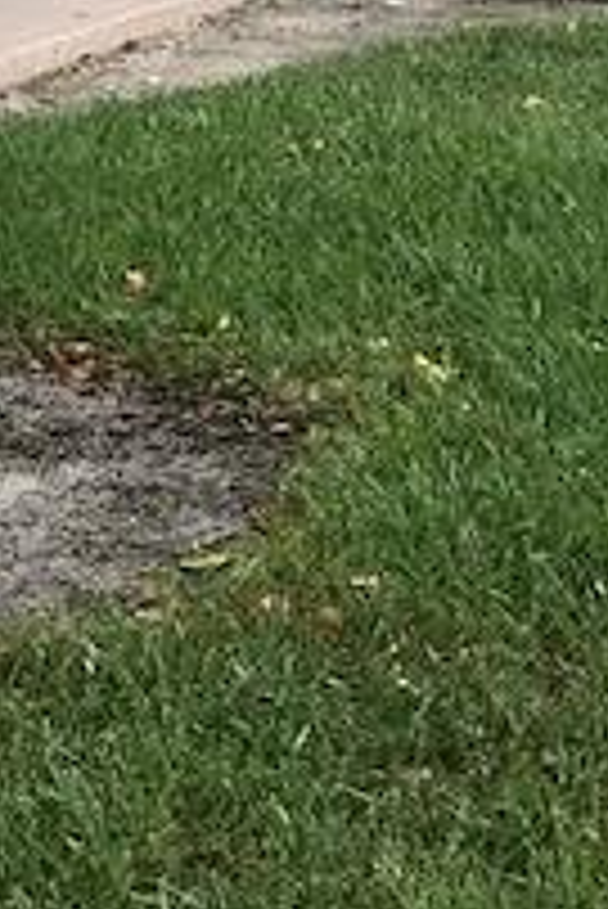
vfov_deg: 10.8
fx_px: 4754
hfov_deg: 7.3
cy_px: -153
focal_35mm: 188
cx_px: 342
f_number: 2.8
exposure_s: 1/60
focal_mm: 6.6
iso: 32
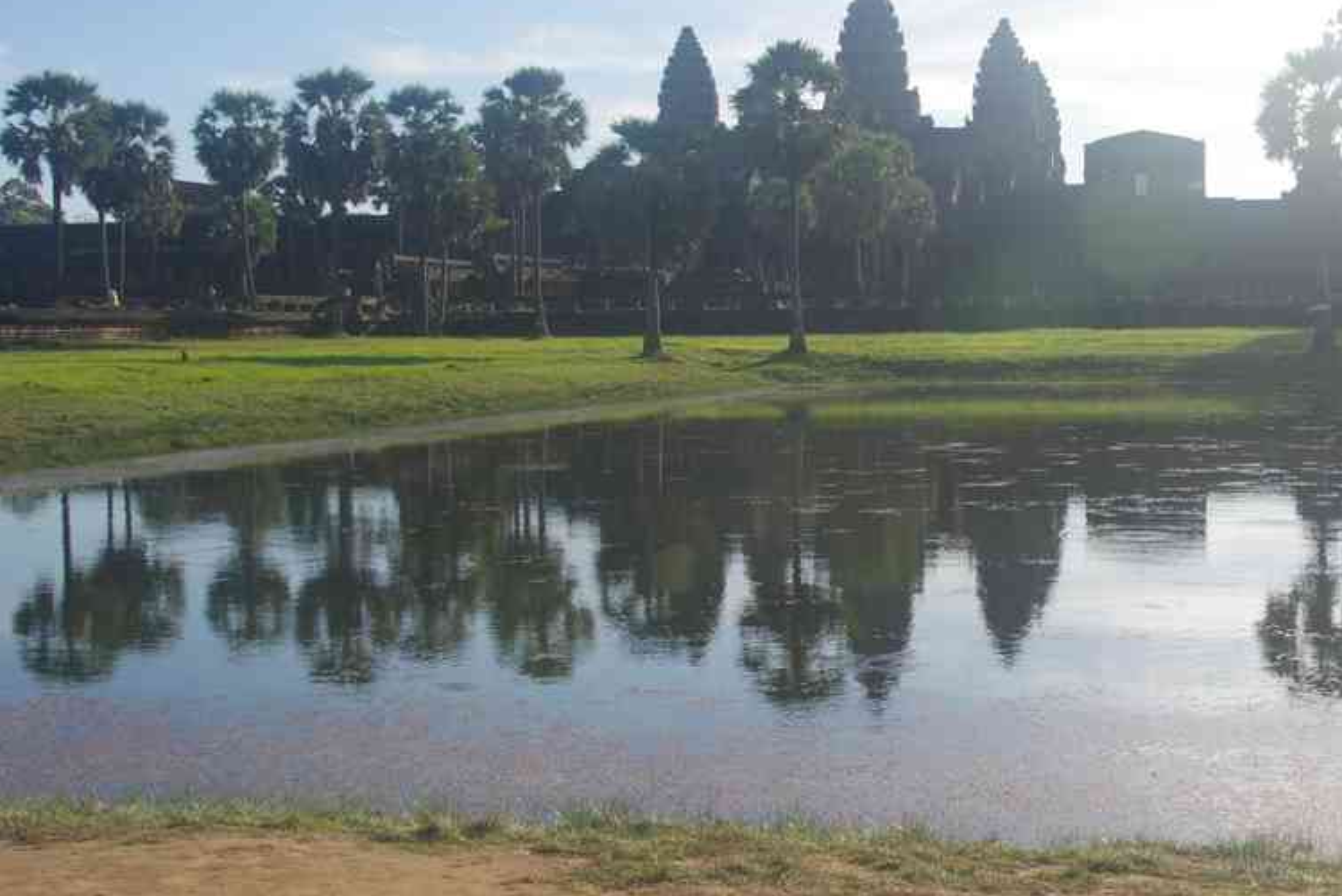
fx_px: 1790
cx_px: 865
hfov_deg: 40.7
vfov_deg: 28.1
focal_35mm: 48
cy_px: 405
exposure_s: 1/80
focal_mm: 24
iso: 200
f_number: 11
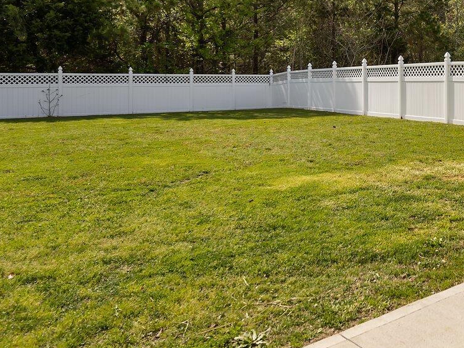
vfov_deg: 37.1
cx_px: 445
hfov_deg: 44.1
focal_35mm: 37
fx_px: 496
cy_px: 61
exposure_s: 1/800
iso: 64
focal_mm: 14
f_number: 4.5
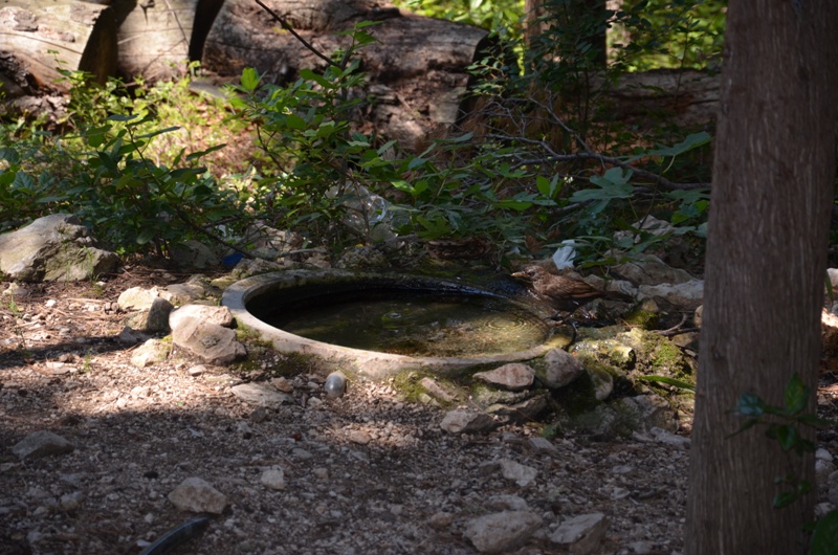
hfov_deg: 13.1
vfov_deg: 8.7
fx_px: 3659
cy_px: 278
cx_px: 419
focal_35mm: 158
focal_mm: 105
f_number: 5.6
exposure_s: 1/125
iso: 360
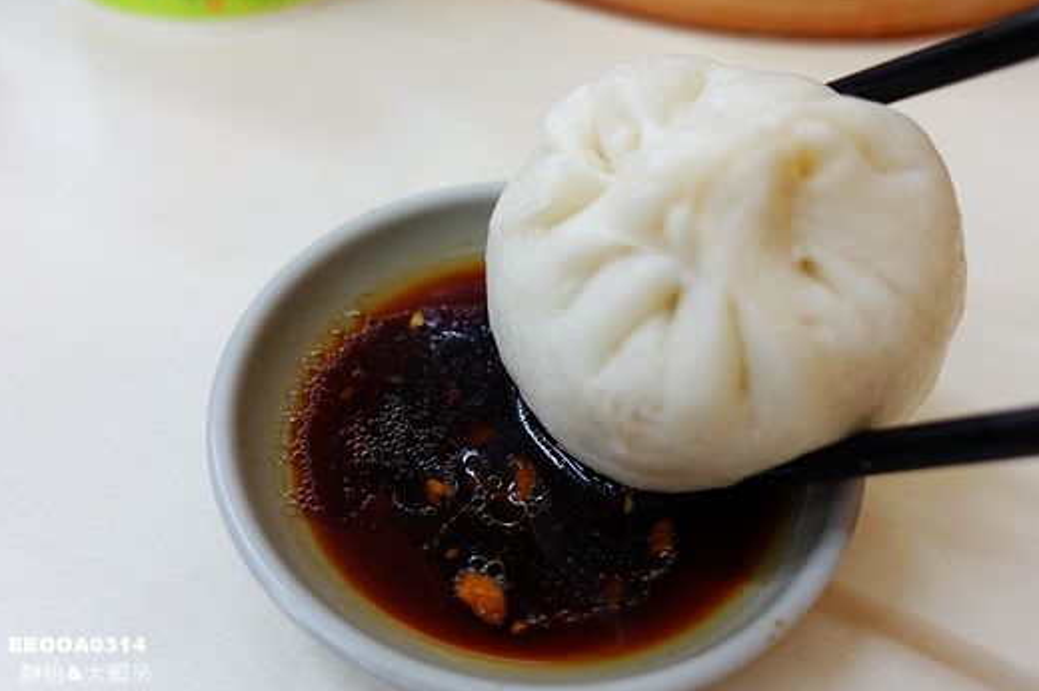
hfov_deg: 61.9
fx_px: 865
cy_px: 358
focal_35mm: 30
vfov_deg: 43.5
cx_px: 545
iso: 160
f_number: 1.8
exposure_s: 1/30
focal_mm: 8.8
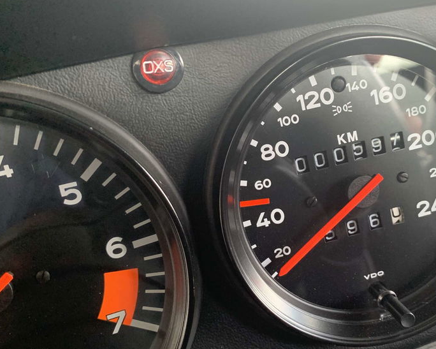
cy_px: 179
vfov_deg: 39.1
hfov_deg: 47.1
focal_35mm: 38
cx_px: 292
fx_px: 490
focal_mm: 4.25
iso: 320
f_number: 1.8
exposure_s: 1/60
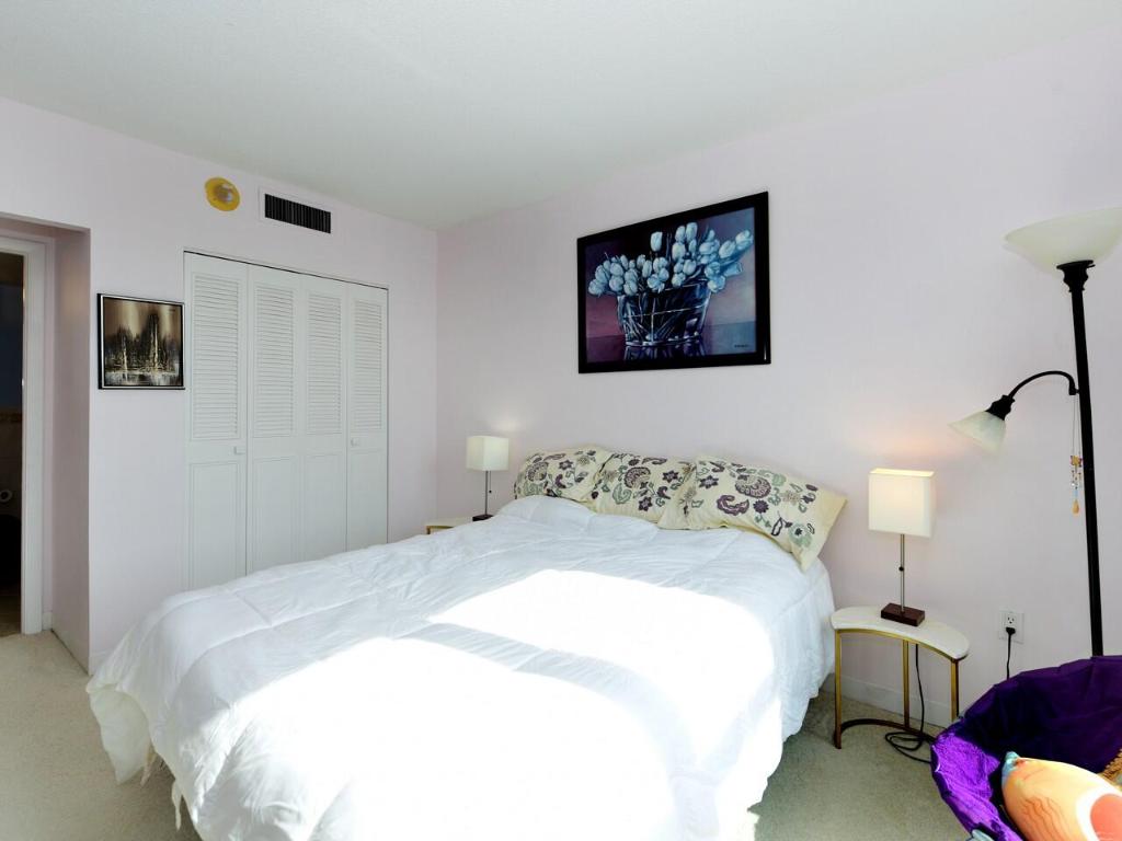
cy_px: 420
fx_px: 486
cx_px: 561
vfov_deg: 81.7
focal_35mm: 15
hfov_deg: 98.2
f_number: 5.6
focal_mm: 15
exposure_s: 1/200
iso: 320
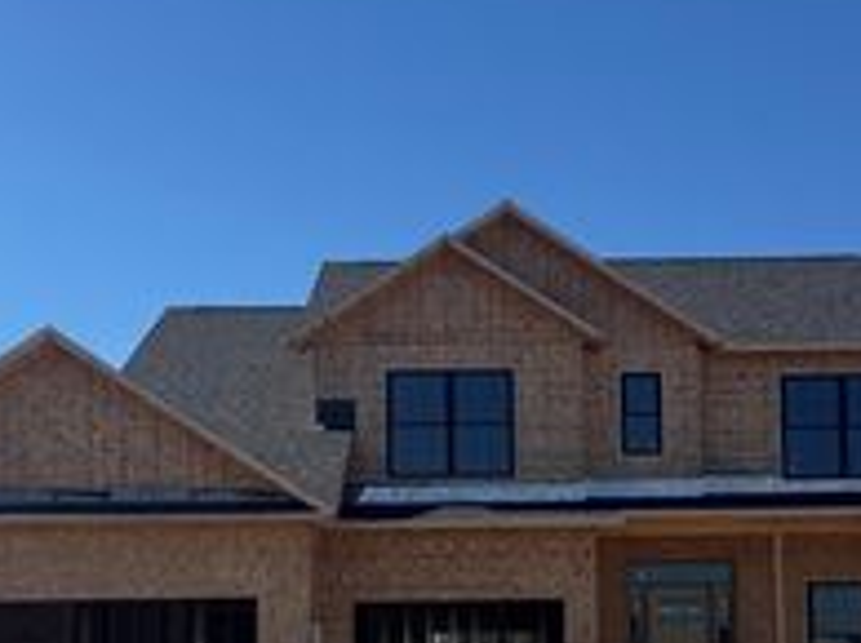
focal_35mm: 62
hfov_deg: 31.2
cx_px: 493
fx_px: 1540
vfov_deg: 23.1
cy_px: 552
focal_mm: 6.76
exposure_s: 1/5814
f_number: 1.78
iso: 80
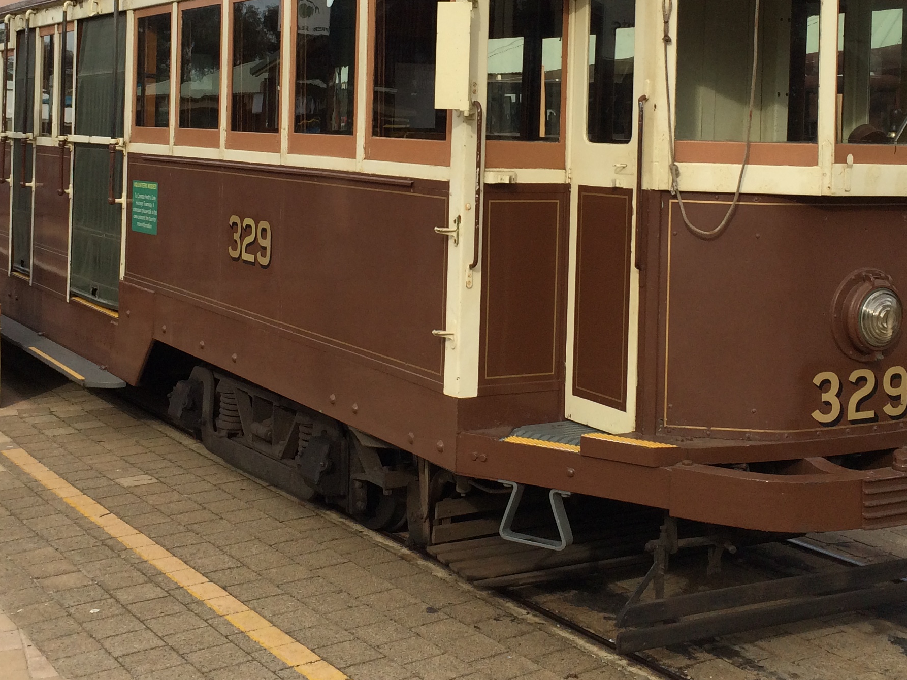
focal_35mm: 53
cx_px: 472
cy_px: 137
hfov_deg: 36.2
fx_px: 1389
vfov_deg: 27.0
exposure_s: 1/1520
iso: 32
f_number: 2.2
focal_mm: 4.15
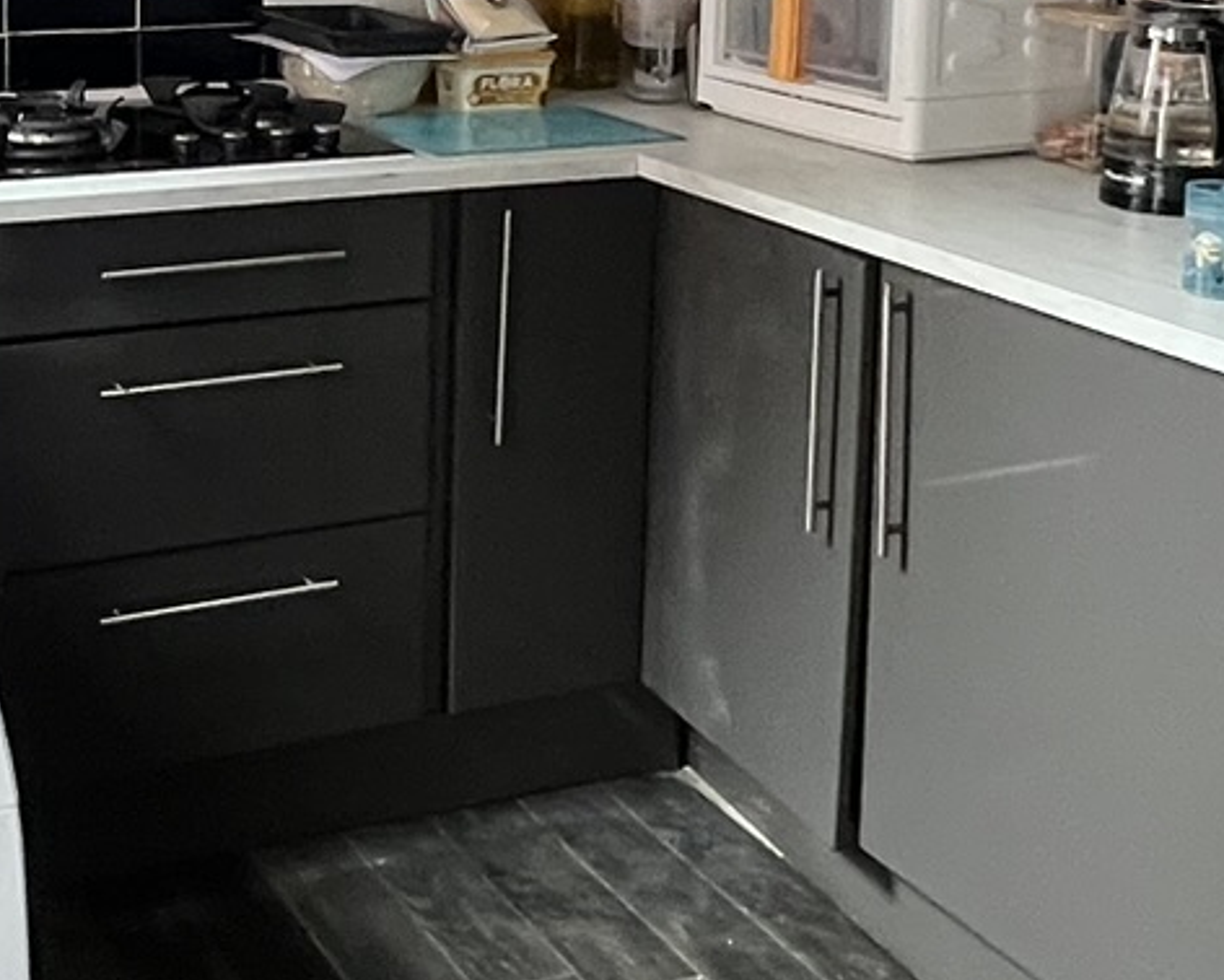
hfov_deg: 33.8
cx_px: 386
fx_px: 1993
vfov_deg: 26.2
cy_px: 3
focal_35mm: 55
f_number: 1.8
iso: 500
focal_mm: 1.57
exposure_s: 1/50
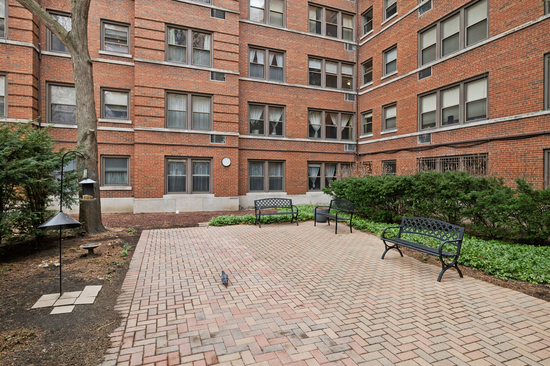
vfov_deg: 64.6
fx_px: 290
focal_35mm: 19
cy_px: 183
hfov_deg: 86.9
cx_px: 275
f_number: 8
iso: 400
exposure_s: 1/100
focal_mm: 19
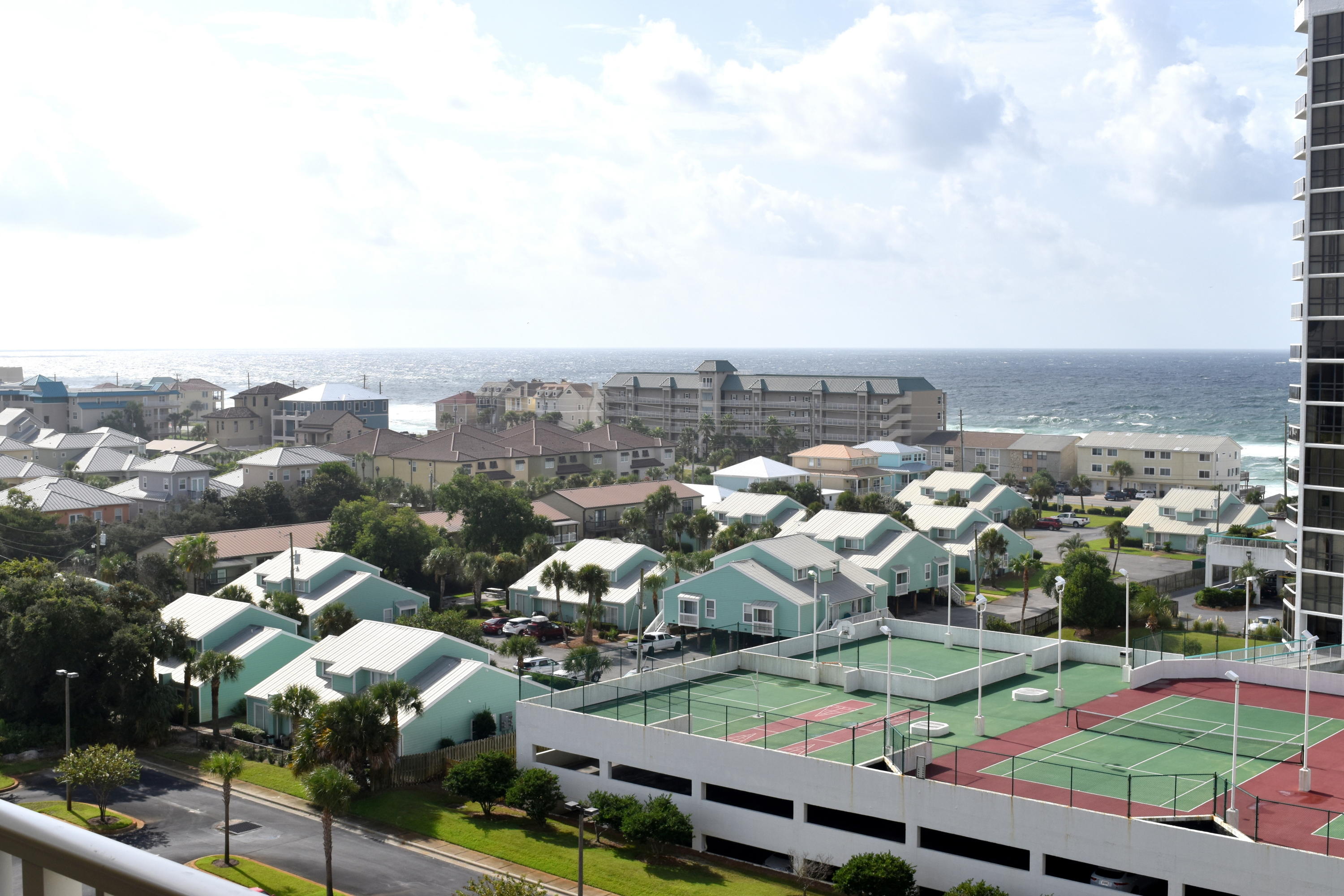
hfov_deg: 43.6
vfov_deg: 29.9
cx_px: 672
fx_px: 1680
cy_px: 448
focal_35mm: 45
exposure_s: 1/500
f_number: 11
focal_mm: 30
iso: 220
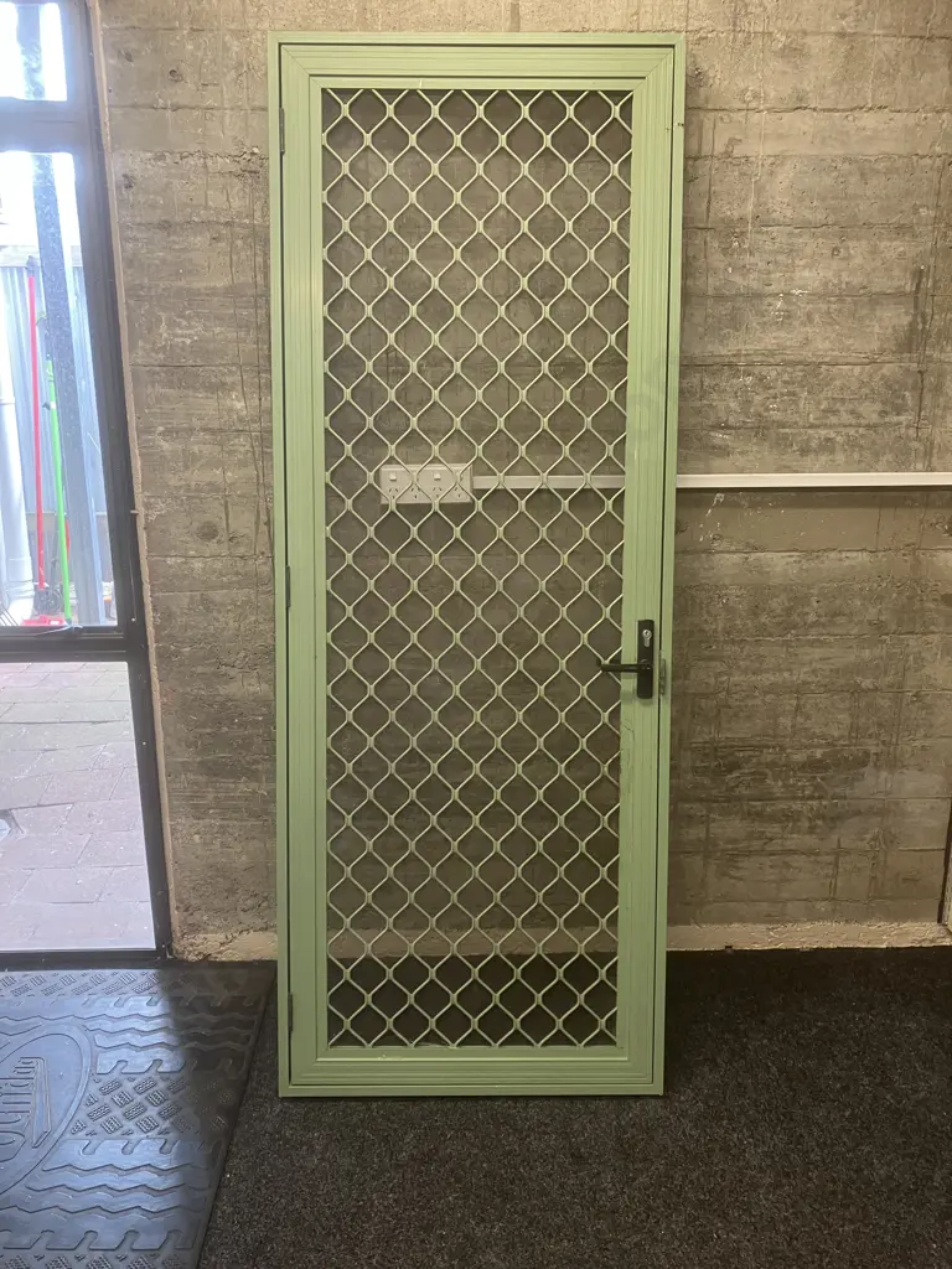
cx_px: 476
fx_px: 1027
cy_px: 634
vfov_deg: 63.4
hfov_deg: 49.7
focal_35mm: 28
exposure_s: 1/50
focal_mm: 3.99
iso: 100
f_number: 1.8
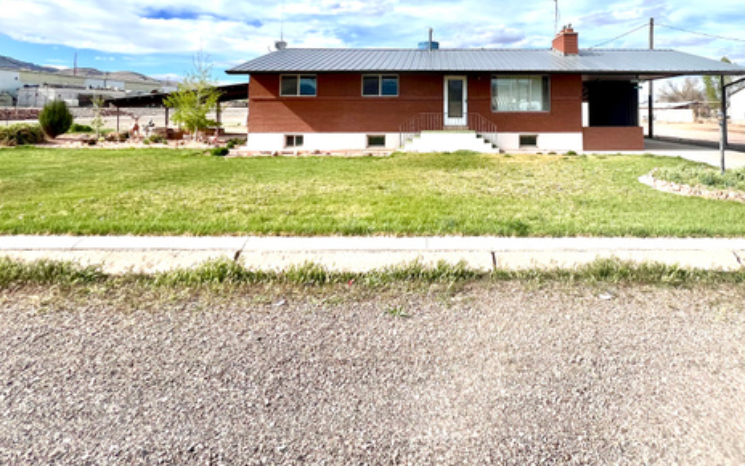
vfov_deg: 57.8
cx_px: 445
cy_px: 96
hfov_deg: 87.0
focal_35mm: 19
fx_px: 386
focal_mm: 1.57
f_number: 1.8
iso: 32
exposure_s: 1/2053
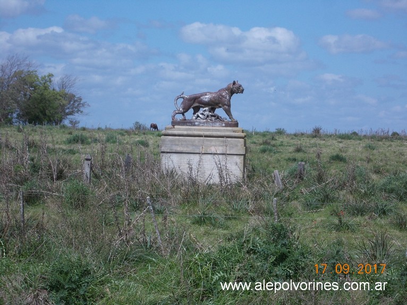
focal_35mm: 127
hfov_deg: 15.5
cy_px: 152
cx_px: 204
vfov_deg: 11.7
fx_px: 1493
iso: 80
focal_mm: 17.9
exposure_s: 1/500
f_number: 6.3
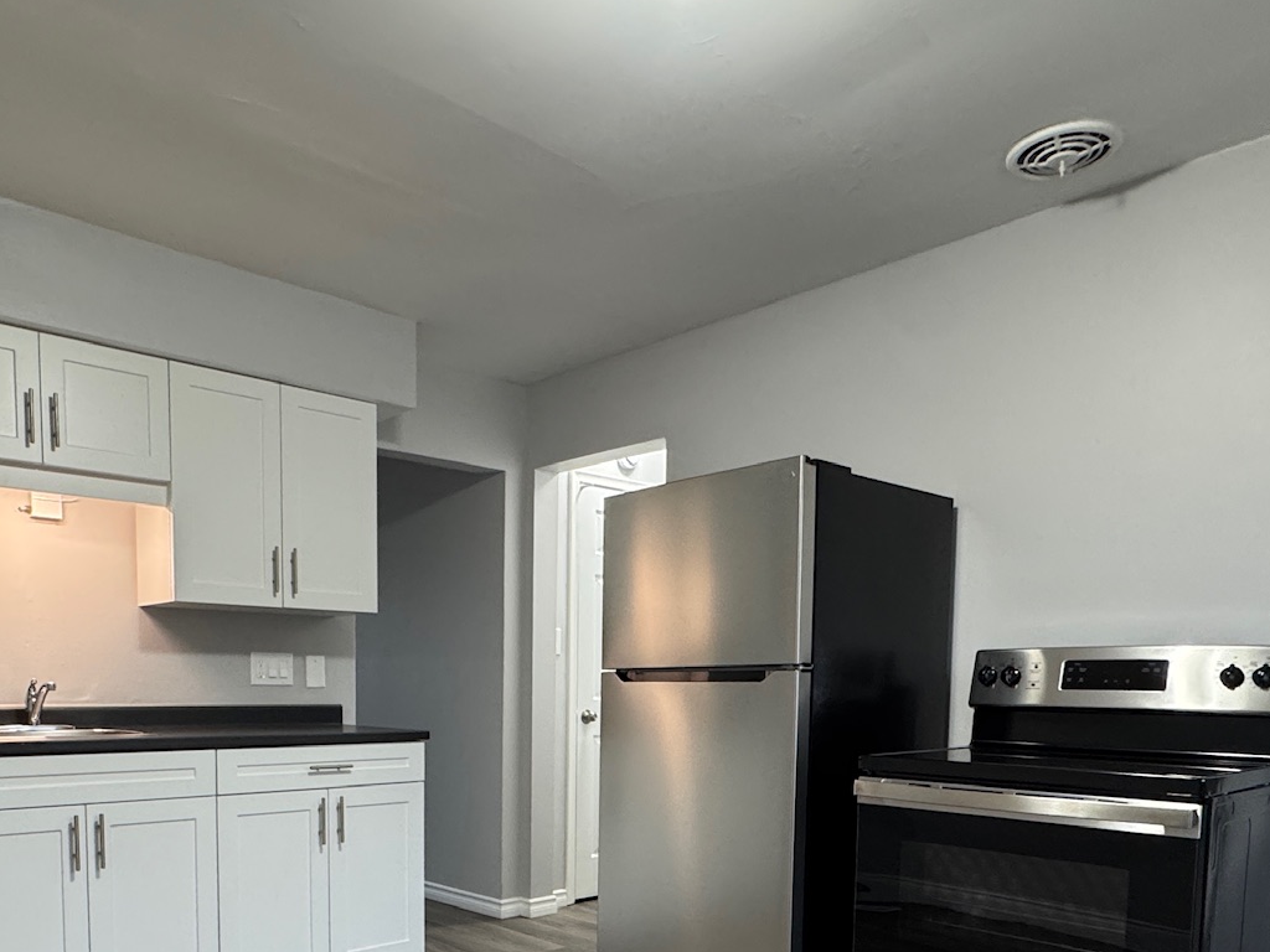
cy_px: 776
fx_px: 1027
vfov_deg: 46.8
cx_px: 554
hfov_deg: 63.2
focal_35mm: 28
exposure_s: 1/60
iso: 320
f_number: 2.2
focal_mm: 2.22
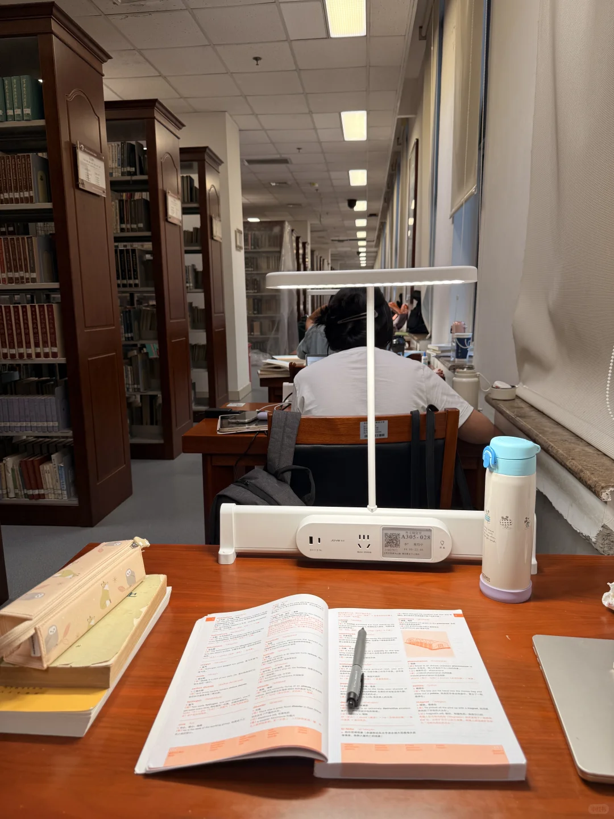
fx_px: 568
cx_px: 307
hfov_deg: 56.8
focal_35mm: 24
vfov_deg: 71.6
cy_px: 410
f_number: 1.78
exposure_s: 1/100
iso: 64
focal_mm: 6.76
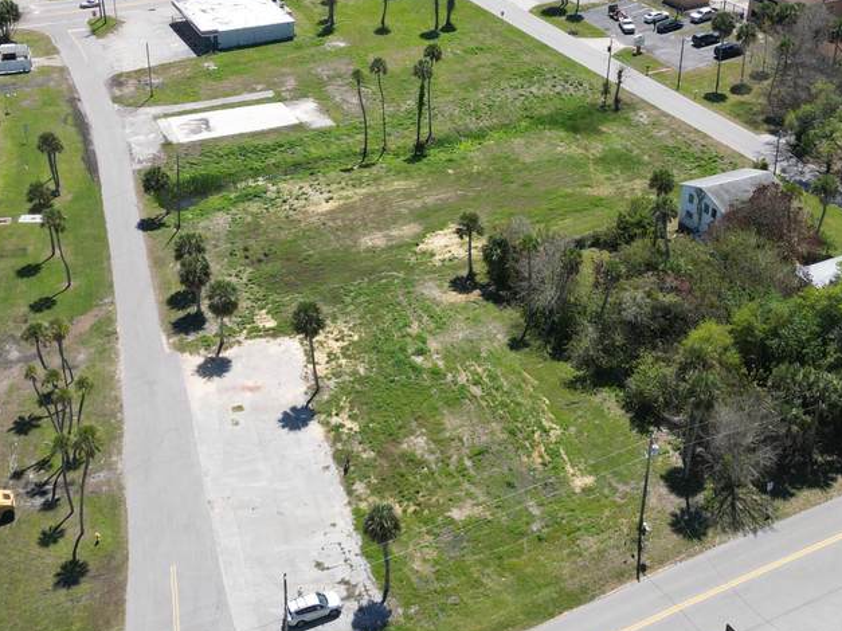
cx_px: 416
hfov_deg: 38.9
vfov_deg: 29.3
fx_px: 1192
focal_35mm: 49
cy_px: 175
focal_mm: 6.72
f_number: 1.7
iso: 150
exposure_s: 1/3000
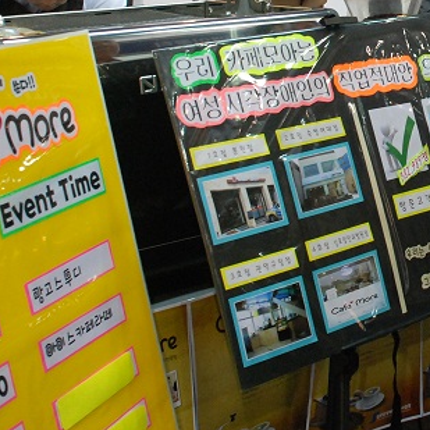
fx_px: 1237
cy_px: 47
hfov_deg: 18.8
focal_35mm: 88
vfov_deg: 19.4
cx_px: 493
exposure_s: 1/60
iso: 800
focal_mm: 22
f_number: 3.8
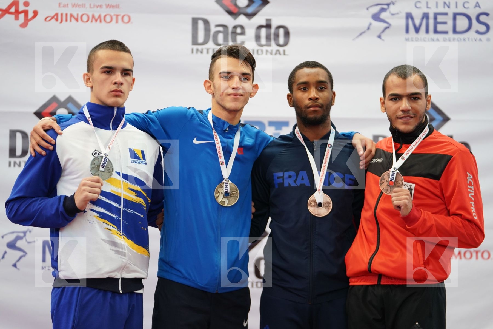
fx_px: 1725
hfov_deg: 16.3
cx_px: 246
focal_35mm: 126
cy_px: 164
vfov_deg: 10.9
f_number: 2.8
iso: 1250
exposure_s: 1/250
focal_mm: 126
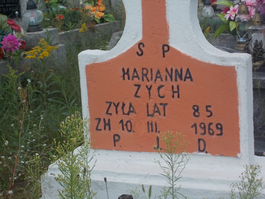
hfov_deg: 19.8
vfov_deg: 14.9
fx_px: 758
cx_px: 132
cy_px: 100
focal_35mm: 99
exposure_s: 1/250
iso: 80
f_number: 5.5
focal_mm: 17.6
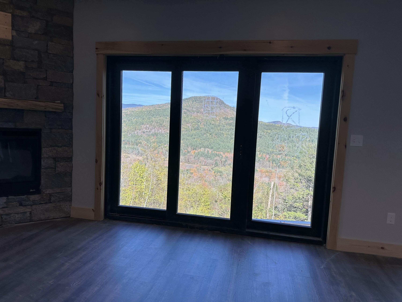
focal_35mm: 24
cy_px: 151
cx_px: 201
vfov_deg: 56.8
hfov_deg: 71.6
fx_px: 279
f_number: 1.78
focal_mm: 6.86
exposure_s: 1/918
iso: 80
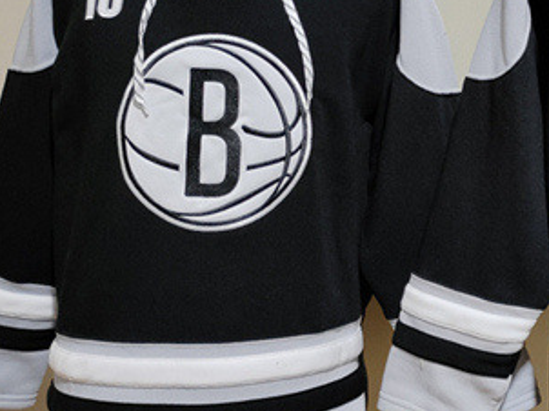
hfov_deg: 31.8
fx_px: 919
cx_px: 485
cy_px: 130
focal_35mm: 58
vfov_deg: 25.0
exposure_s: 1/33.3
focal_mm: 5.42
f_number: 1.89
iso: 515
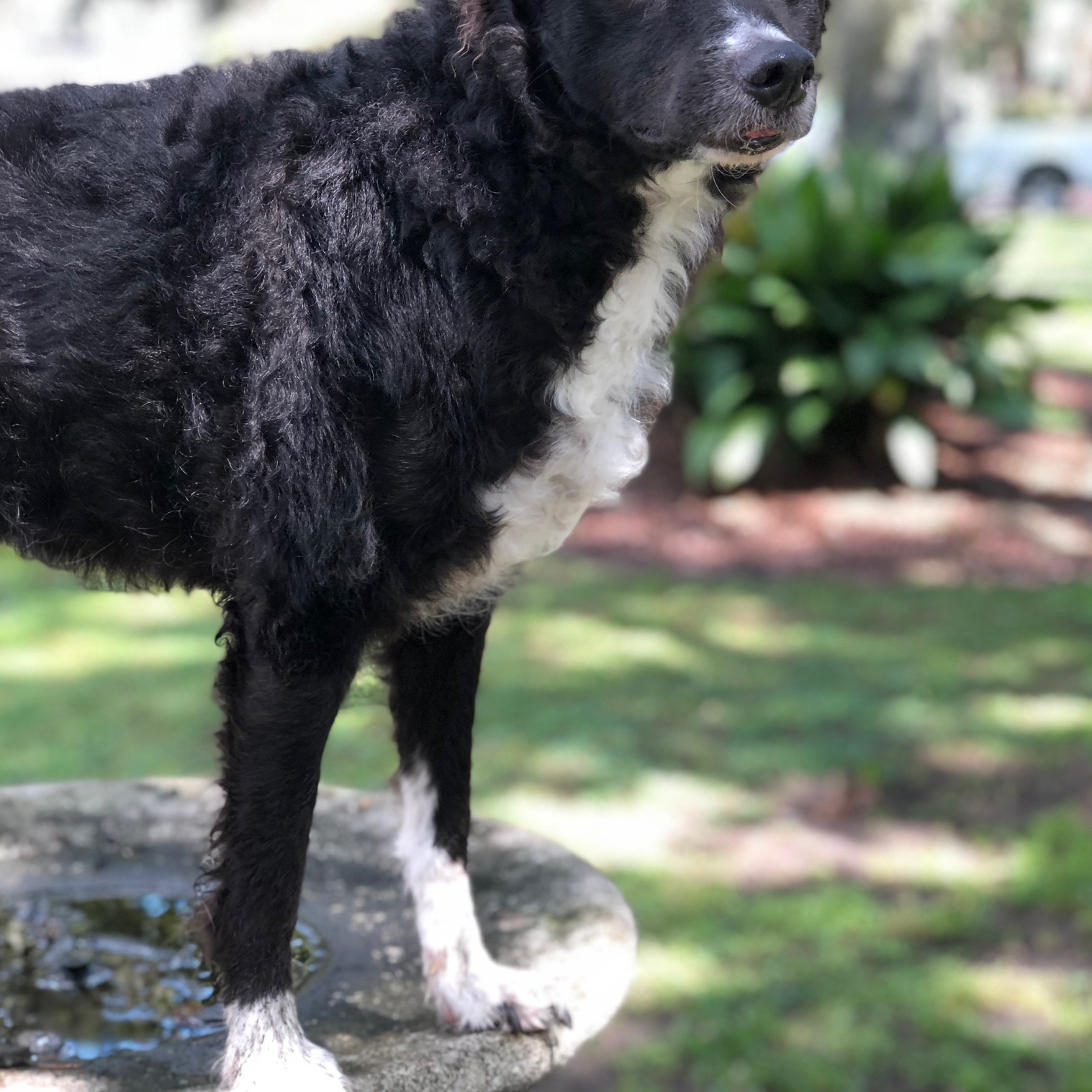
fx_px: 2427
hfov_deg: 25.4
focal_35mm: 68
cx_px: 549
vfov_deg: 25.2
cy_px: 356
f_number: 2.8
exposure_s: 1/60
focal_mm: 6.6
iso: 40
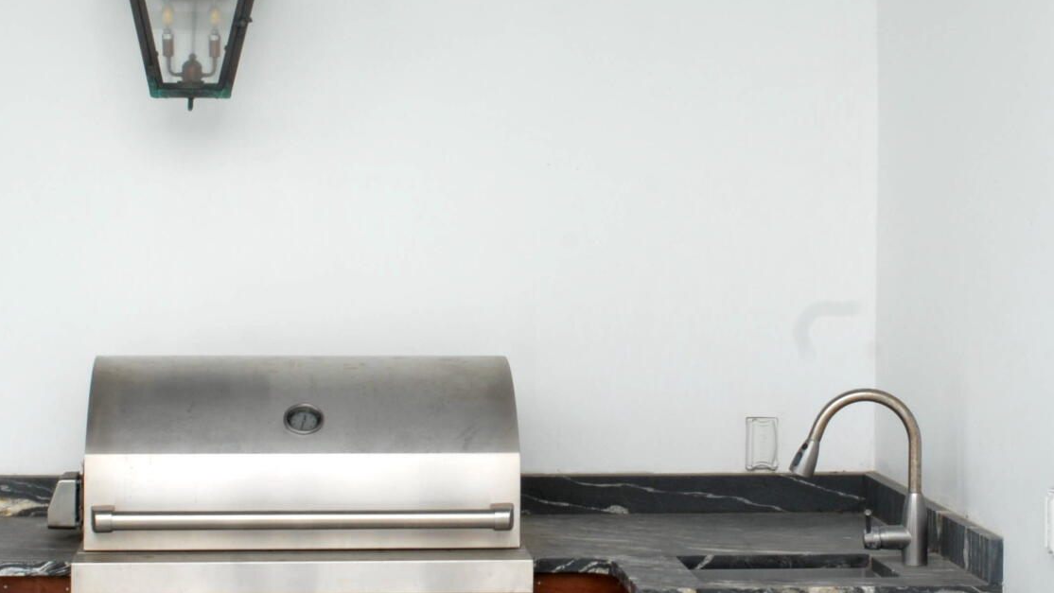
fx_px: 2683
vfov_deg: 12.5
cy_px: 71
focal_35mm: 96
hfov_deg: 22.2
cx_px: 568
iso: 125
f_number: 11
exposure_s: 1/30
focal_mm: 34
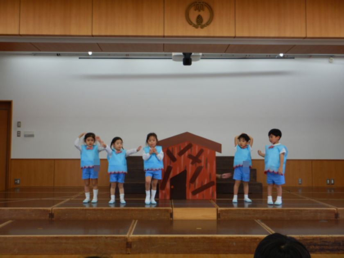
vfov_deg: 38.7
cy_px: 129
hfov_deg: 50.1
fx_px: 368
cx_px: 172
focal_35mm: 37
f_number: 4.2
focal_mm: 6.6
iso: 125
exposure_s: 1/30
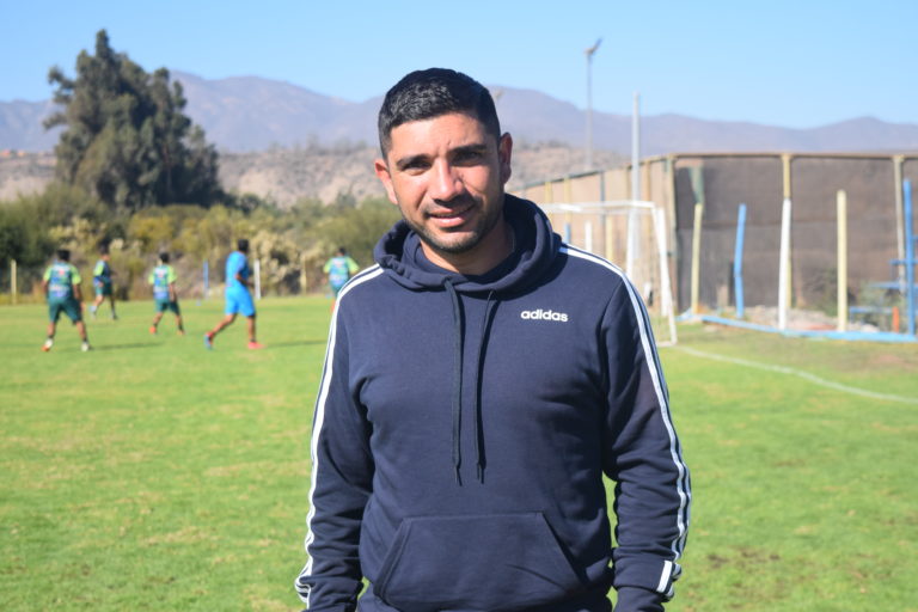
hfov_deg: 29.9
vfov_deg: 20.2
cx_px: 459
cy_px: 306
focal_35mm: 68
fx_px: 1721
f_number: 5.6
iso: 400
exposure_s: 1/1600
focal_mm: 45
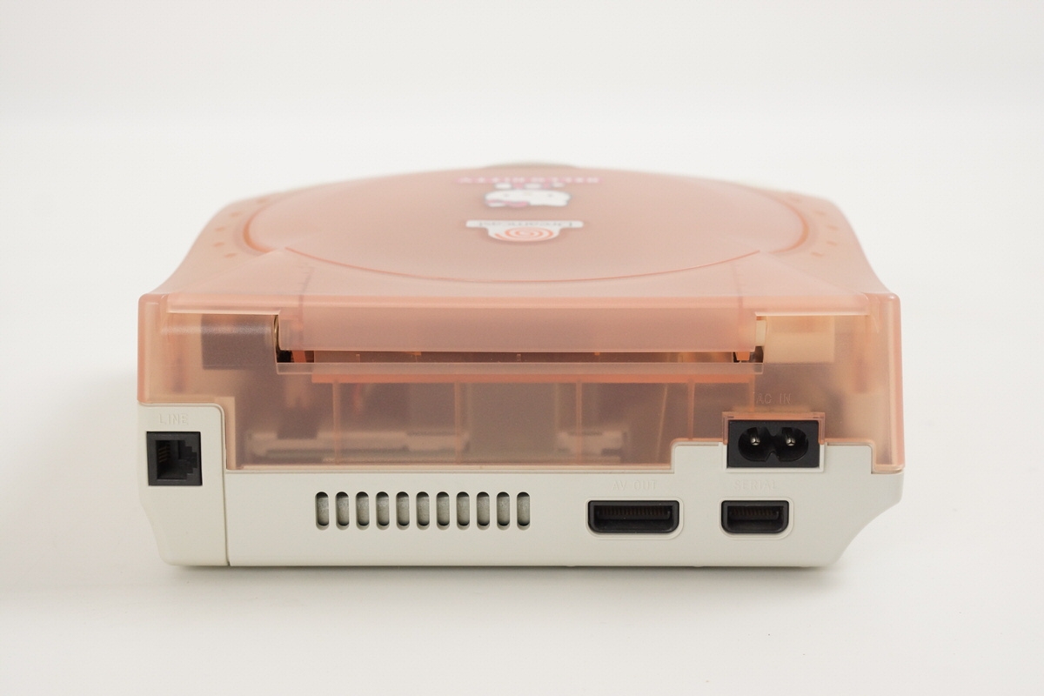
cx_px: 522
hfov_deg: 27.0
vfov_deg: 18.2
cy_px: 348
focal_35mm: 75
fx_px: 2175
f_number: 6.3
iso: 800
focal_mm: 50
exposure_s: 1/80
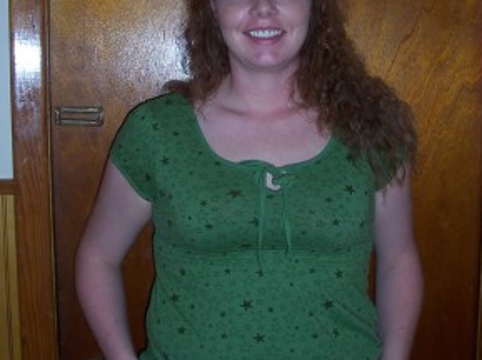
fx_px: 737
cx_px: 264
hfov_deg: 36.2
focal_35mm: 53
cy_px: 133
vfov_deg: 27.4
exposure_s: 1/60
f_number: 2.7
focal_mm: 5.6
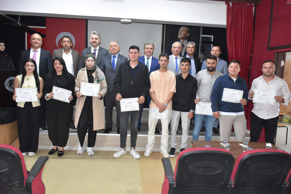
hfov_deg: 67.4
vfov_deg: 47.9
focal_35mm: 27
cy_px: 97
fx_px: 218
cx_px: 146
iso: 2500
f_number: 6.3
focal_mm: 18
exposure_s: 1/60
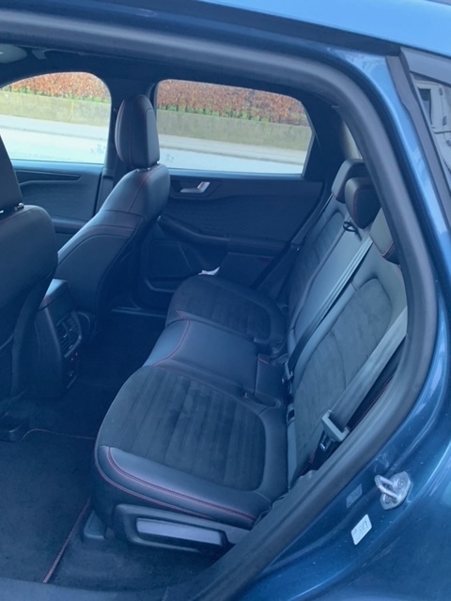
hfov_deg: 53.1
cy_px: 300
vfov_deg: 67.3
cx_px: 226
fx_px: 452
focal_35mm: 26
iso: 400
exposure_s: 1/49
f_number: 1.8
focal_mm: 4.25
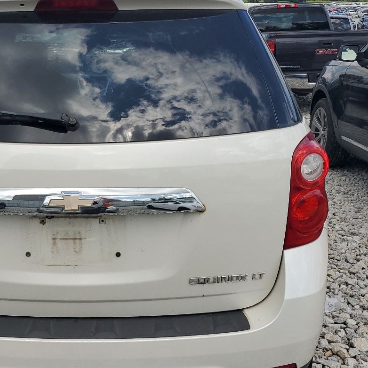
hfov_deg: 35.2
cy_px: 182
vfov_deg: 36.1
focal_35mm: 47
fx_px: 565
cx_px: 88
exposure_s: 1/3333
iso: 50
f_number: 1.5
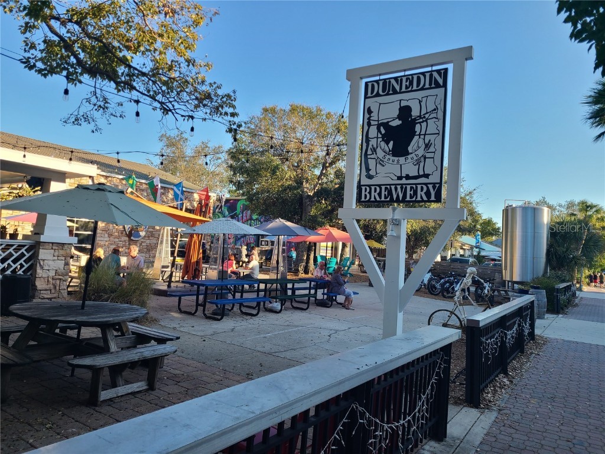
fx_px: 454
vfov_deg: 53.1
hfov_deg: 67.3
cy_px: 227
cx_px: 302
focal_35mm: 26
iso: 40
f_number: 1.8
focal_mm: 5.4
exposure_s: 1/738
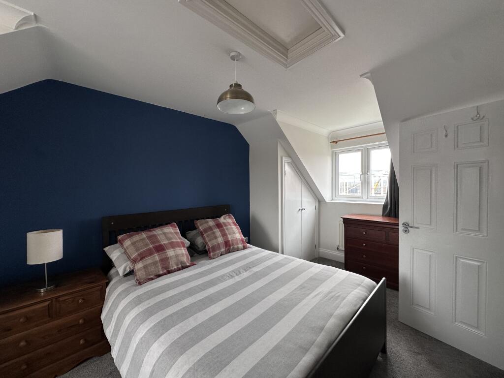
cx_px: 252
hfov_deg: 102.1
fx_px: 204
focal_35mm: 14
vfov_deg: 85.7
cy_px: 189
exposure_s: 1/100
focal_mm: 2.22
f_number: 2.2
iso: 100
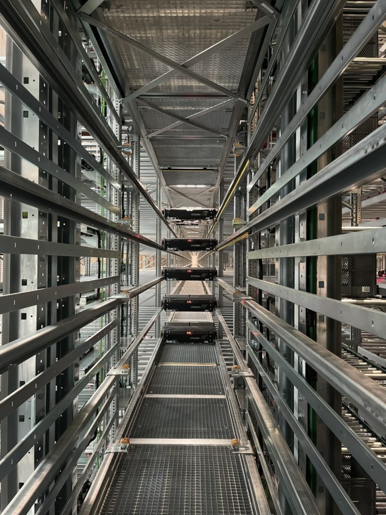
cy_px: 258
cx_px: 193
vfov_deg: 67.3
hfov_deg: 53.1
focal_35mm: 26
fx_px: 387
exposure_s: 1/30
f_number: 1.6
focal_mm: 5.1
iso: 800
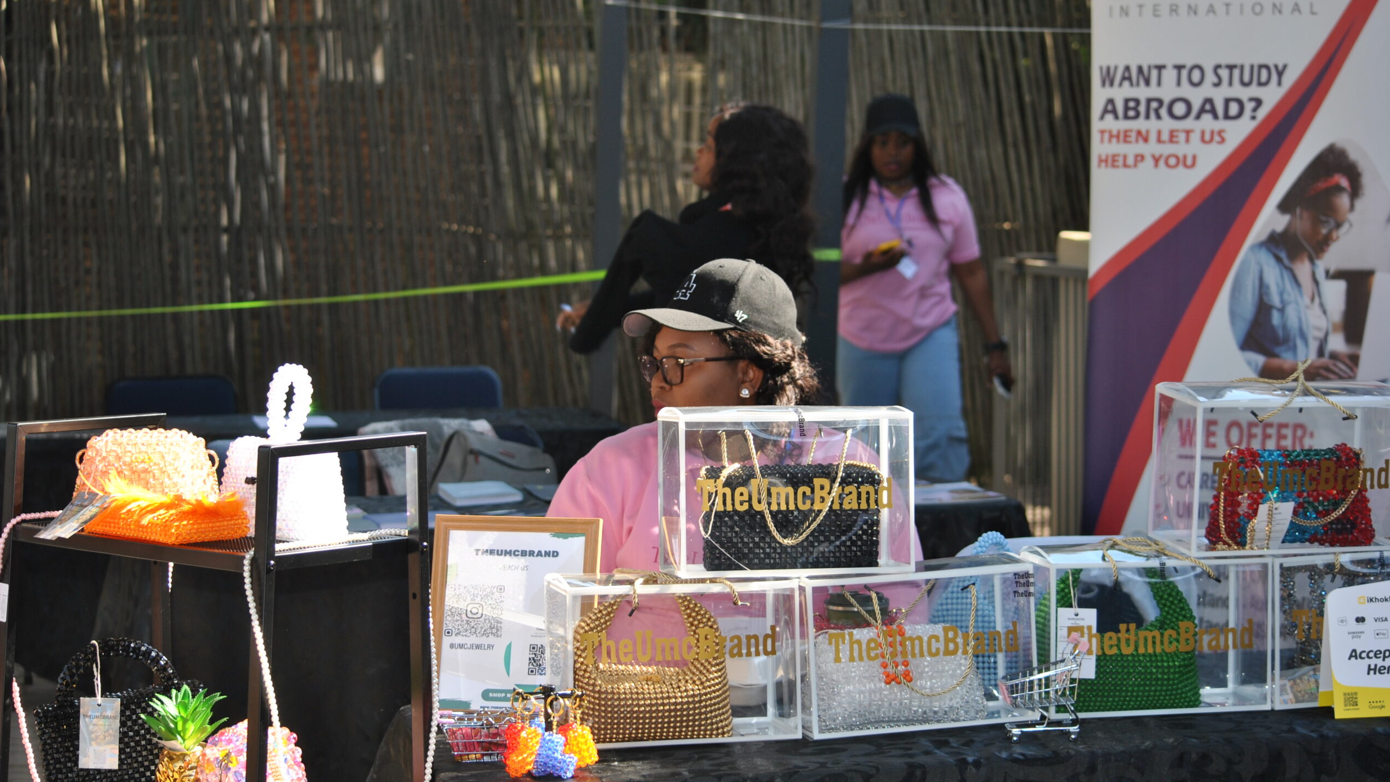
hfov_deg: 24.3
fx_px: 3226
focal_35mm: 88
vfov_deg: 13.8
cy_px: 416
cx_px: 697
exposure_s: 1/160
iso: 100
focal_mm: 55
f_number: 4.5
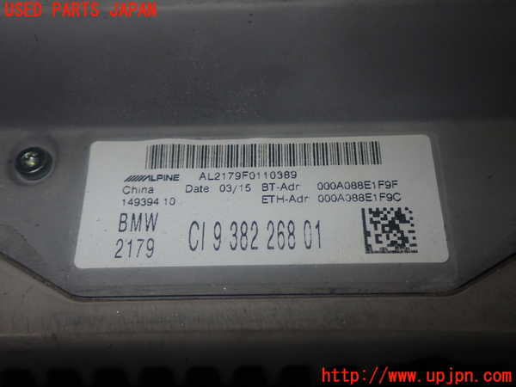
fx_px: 611
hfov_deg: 45.8
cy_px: 194
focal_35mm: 41
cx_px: 258
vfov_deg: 35.1
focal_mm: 7.31
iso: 200
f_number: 8
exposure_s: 1/40
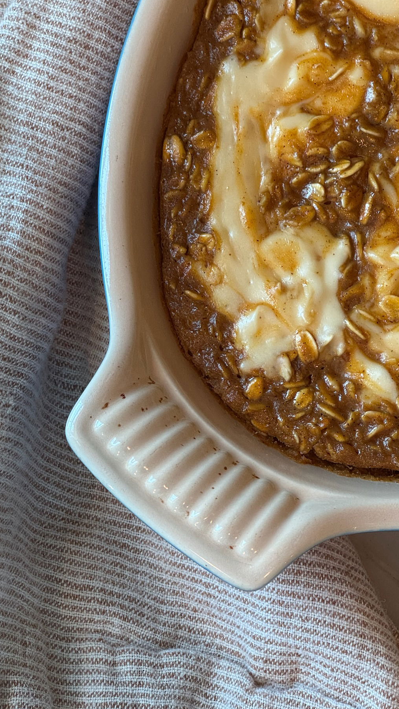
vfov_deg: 22.4
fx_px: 1787
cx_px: 295
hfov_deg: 12.7
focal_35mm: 95
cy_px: 330
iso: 250
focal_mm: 9
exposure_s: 1/60
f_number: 2.8
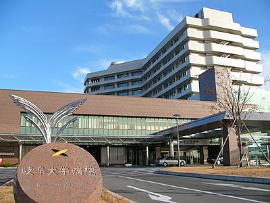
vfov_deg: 39.7
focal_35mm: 36
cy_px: 102
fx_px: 281
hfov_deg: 51.4
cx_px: 135
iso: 50
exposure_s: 1/400
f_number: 3.3
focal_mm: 6
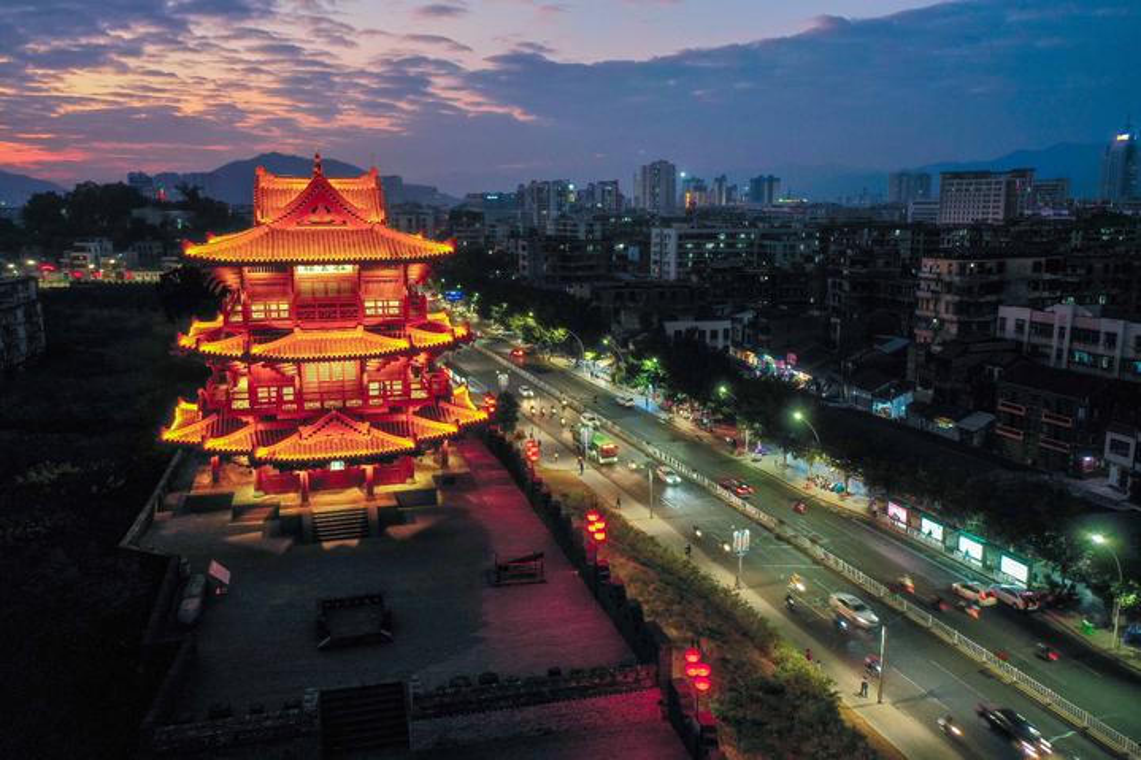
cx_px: 570
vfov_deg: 46.4
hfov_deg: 65.5
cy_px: 380
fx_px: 887
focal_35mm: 28
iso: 500
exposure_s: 1/15
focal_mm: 10.26
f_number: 2.8
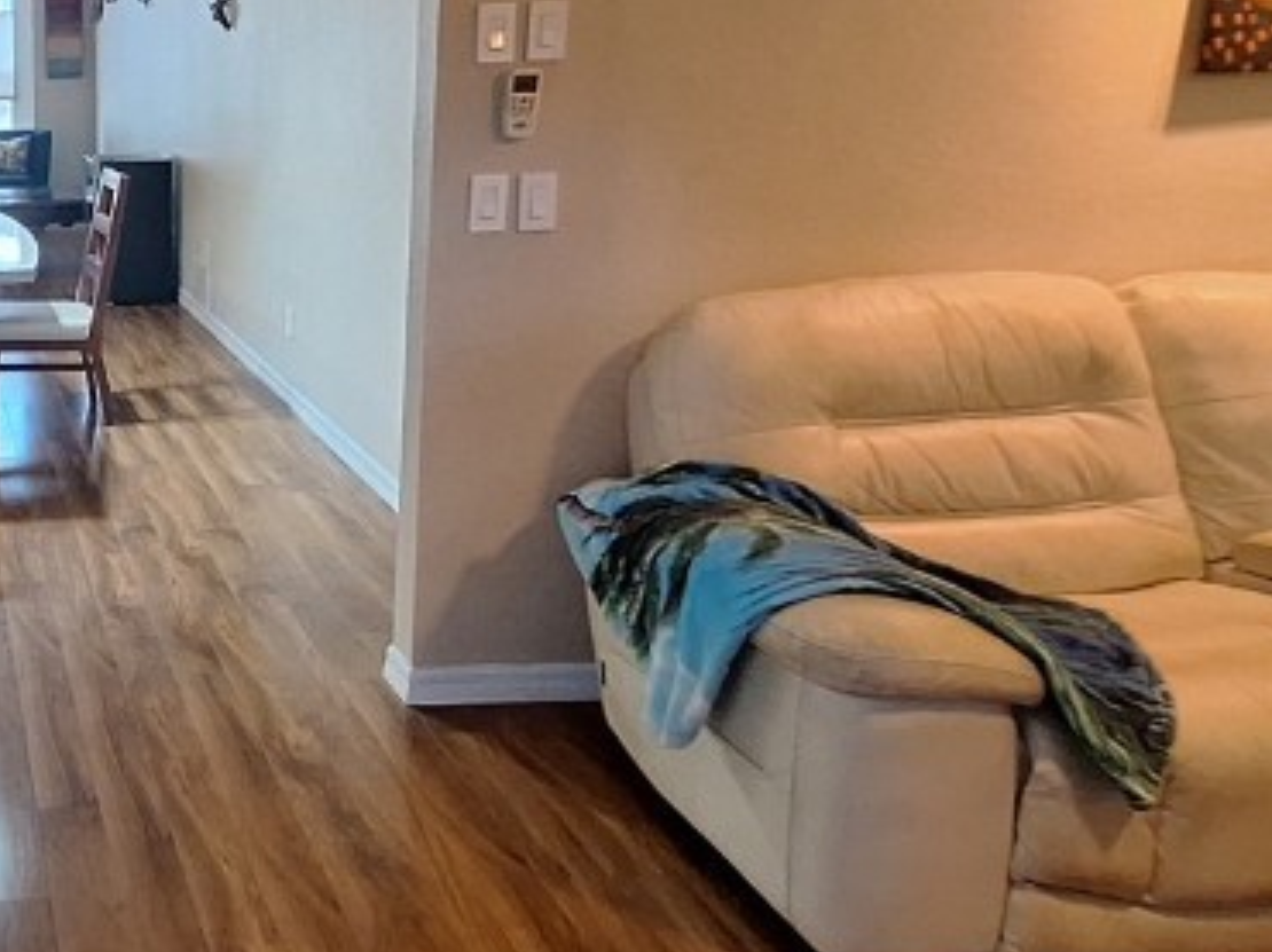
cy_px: 323
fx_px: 1322
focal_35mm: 36
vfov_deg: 39.2
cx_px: -117
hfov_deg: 41.4
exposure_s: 1/24
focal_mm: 1.74
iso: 200
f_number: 2.2
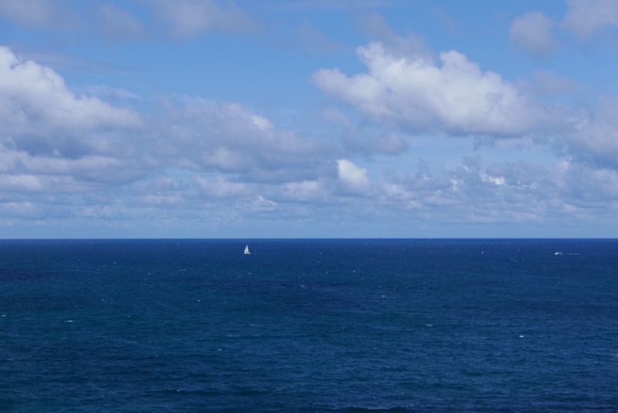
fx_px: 1289
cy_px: 206
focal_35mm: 75
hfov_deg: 27.0
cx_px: 309
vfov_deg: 18.2
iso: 200
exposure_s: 1/1600
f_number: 5.6
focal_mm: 34
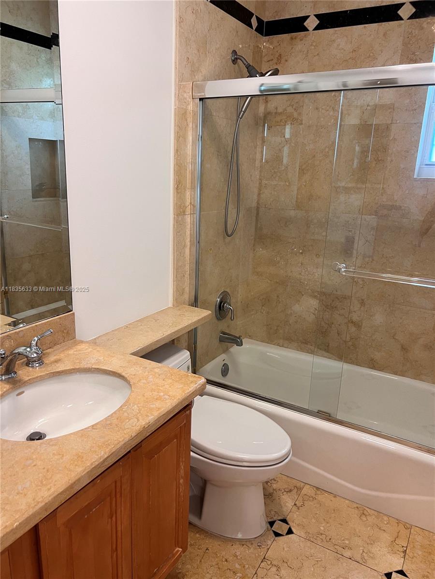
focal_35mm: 26
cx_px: 218
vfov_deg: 67.3
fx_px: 436
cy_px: 290
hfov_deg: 53.1
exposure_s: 1/60
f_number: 1.5
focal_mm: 5.7
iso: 125
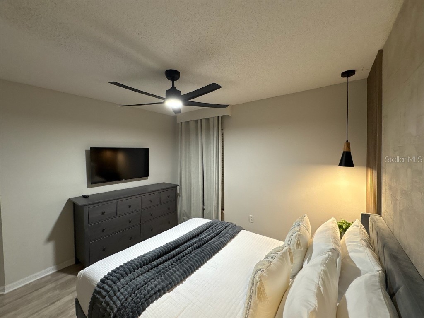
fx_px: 171
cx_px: 212
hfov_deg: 102.1
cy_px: 159
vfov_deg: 85.7
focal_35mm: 14
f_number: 2.2
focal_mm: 2.22
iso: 320
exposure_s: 1/60
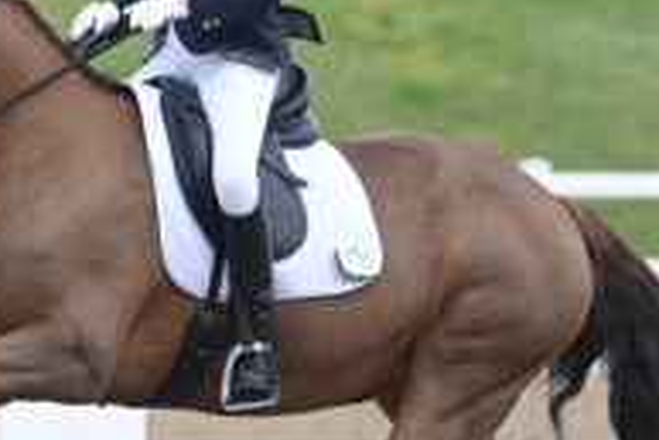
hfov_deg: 2.7
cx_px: 355
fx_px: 14087
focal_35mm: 769
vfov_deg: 1.8
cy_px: 227
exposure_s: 1/1600
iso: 800
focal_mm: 200
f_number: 3.5
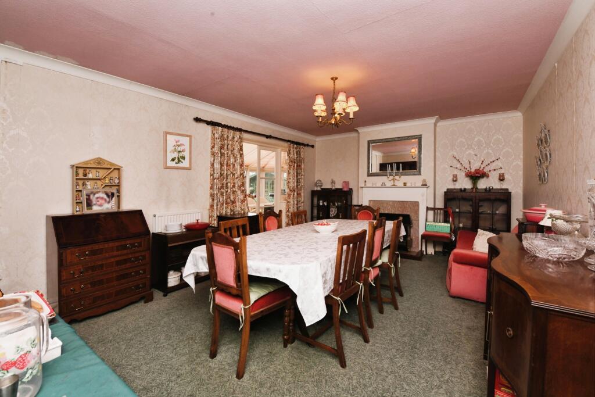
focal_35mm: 15
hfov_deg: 100.4
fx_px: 248
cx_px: 298
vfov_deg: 77.3
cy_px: 198
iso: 800
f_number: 11
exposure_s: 1/60
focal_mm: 15
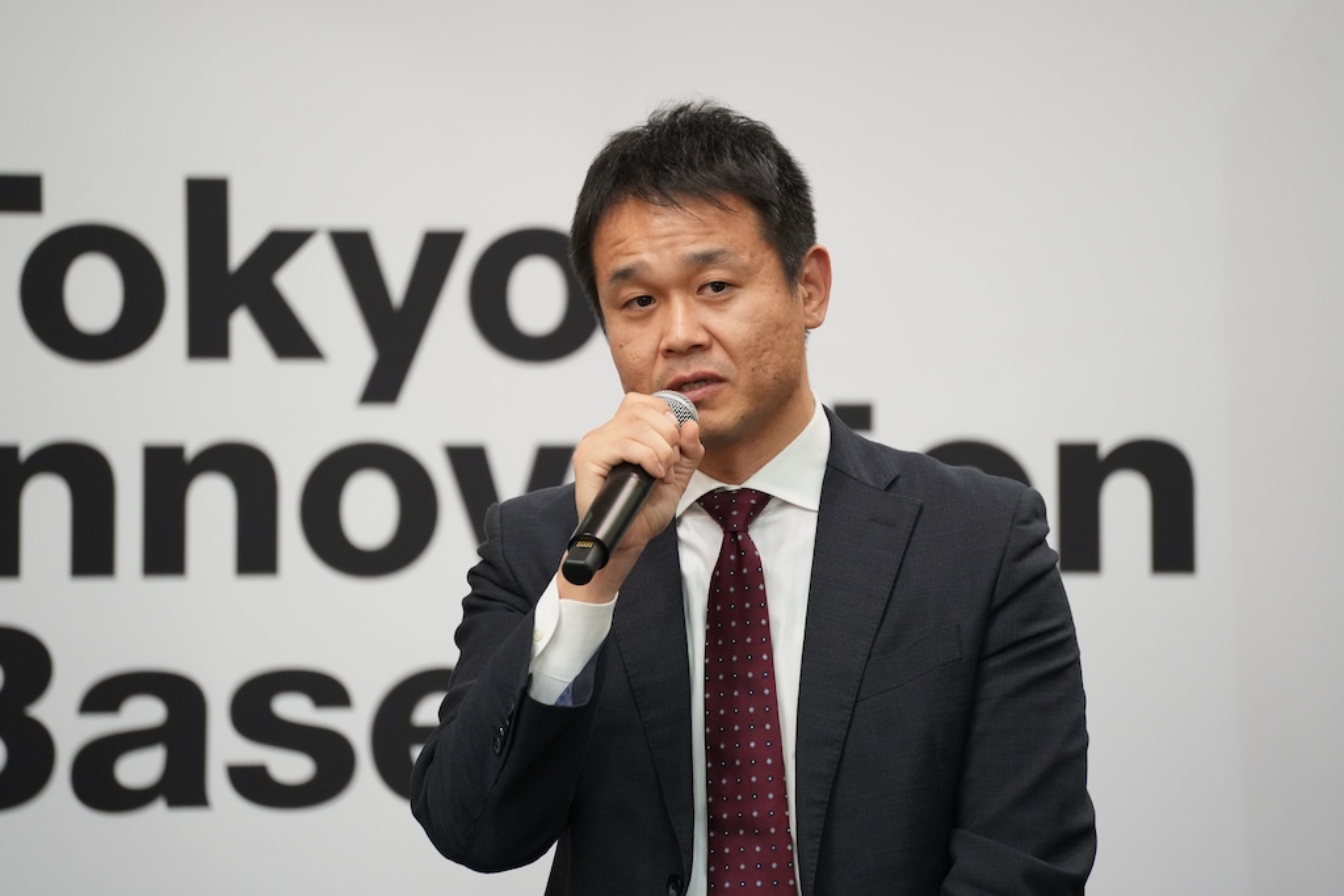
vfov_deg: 4.6
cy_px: 448
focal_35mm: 300
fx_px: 11201
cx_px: 672
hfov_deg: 6.9
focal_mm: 300
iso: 4000
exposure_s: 1/100
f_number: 6.3
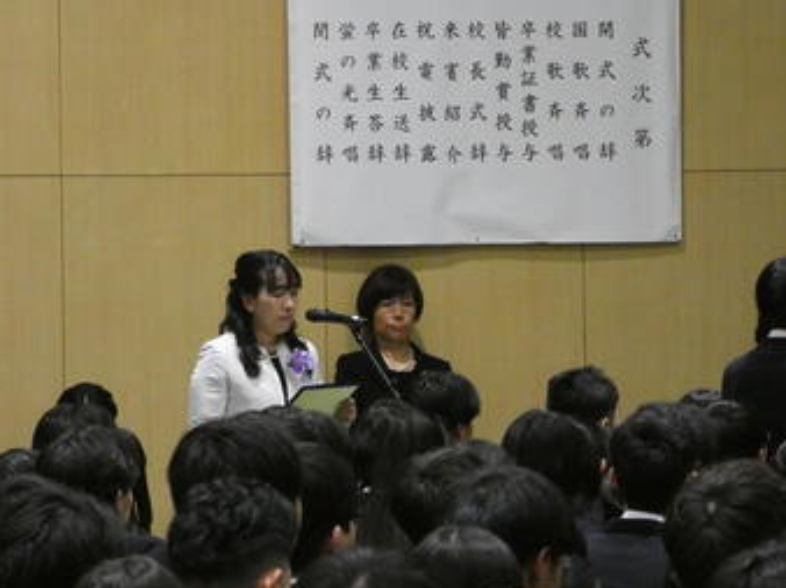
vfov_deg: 3.9
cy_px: 256
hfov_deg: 5.2
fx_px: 8577
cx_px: 349
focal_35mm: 378
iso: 1600
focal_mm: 57.2
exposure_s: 1/60
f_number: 5.6
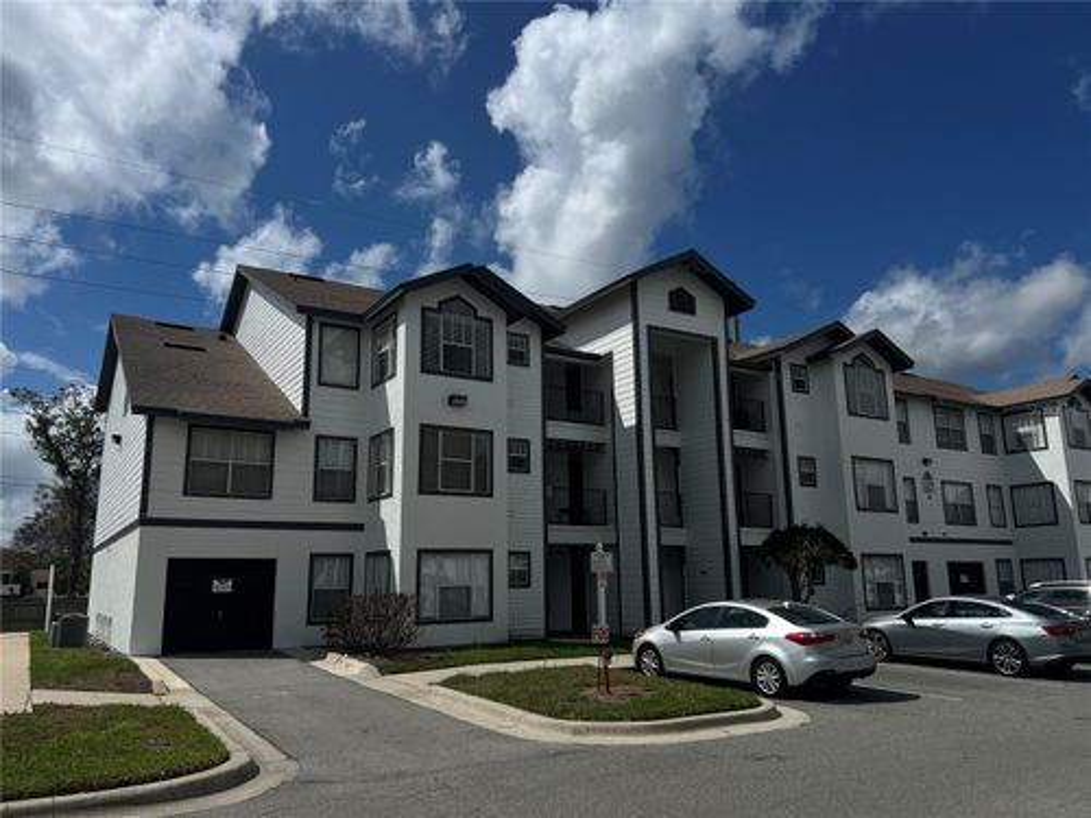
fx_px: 819
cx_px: 546
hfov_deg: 67.3
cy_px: 409
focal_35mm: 26
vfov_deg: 53.1
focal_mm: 5.7
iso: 50
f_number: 1.5
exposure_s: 1/16393
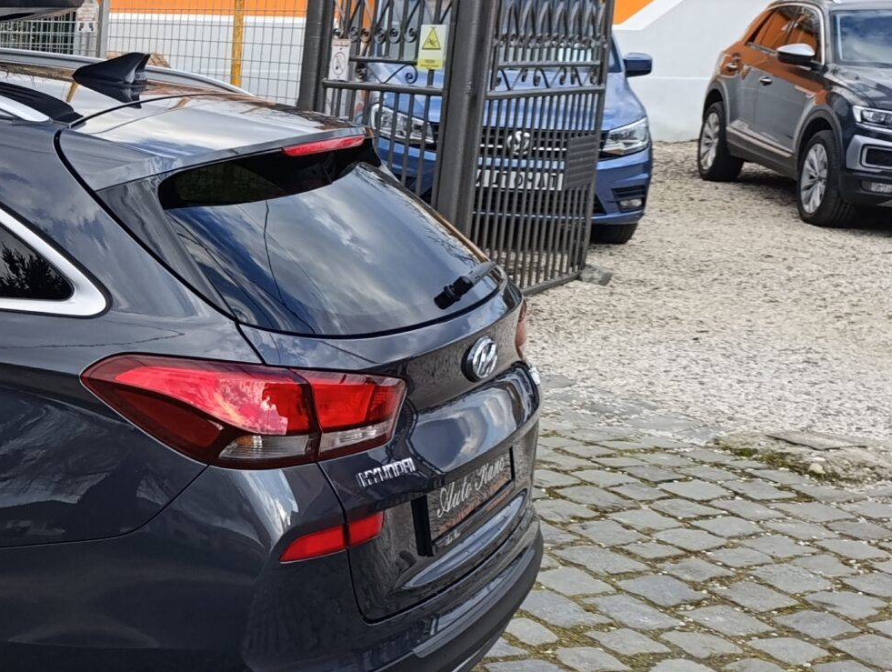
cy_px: 353
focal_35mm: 60
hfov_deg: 27.6
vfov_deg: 24.5
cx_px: -215
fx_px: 1549
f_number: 1.6
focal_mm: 6.14
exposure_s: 1/204
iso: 50
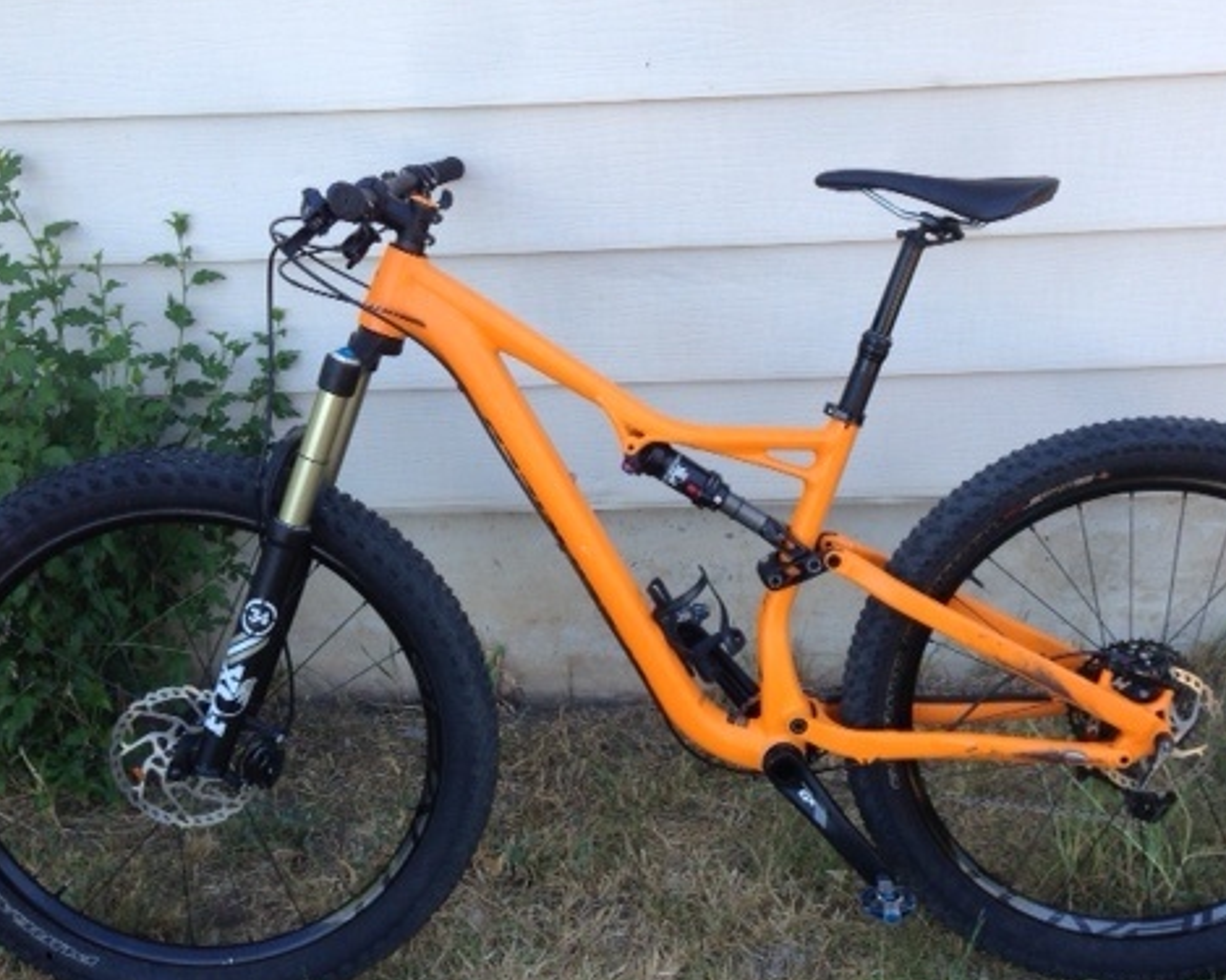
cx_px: 680
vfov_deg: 34.1
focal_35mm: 44
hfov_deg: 42.0
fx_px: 1596
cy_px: 510
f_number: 2.4
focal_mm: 4.12
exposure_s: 1/120
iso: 50
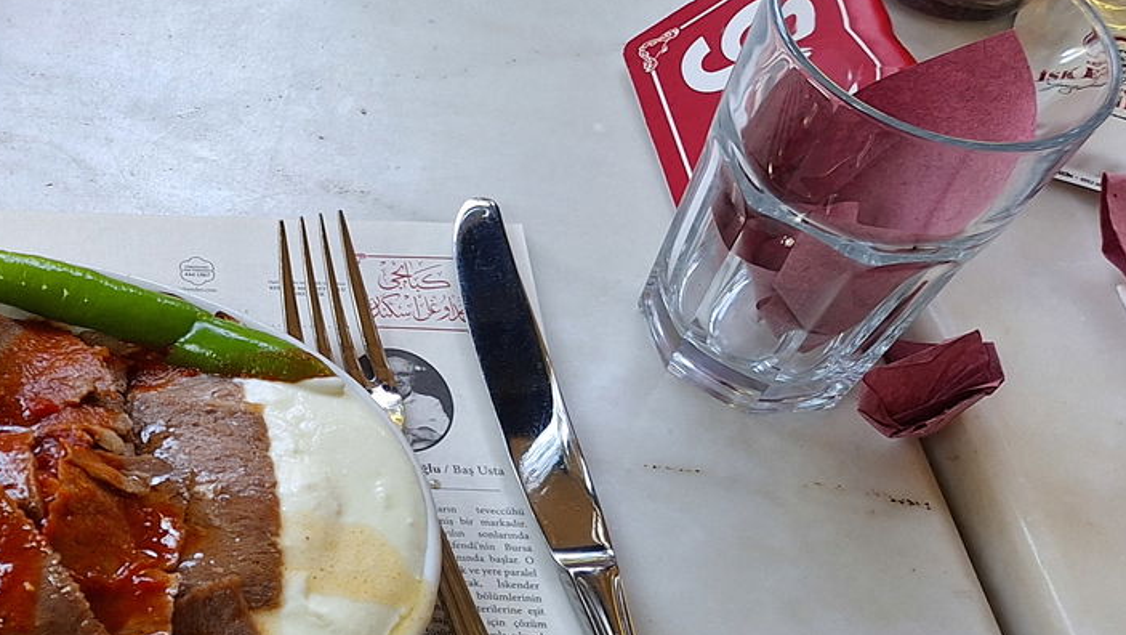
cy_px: 412
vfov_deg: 21.0
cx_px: -99
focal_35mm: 57
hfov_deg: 32.4
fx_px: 1702
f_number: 1.8
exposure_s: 1/50
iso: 50
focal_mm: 5.54
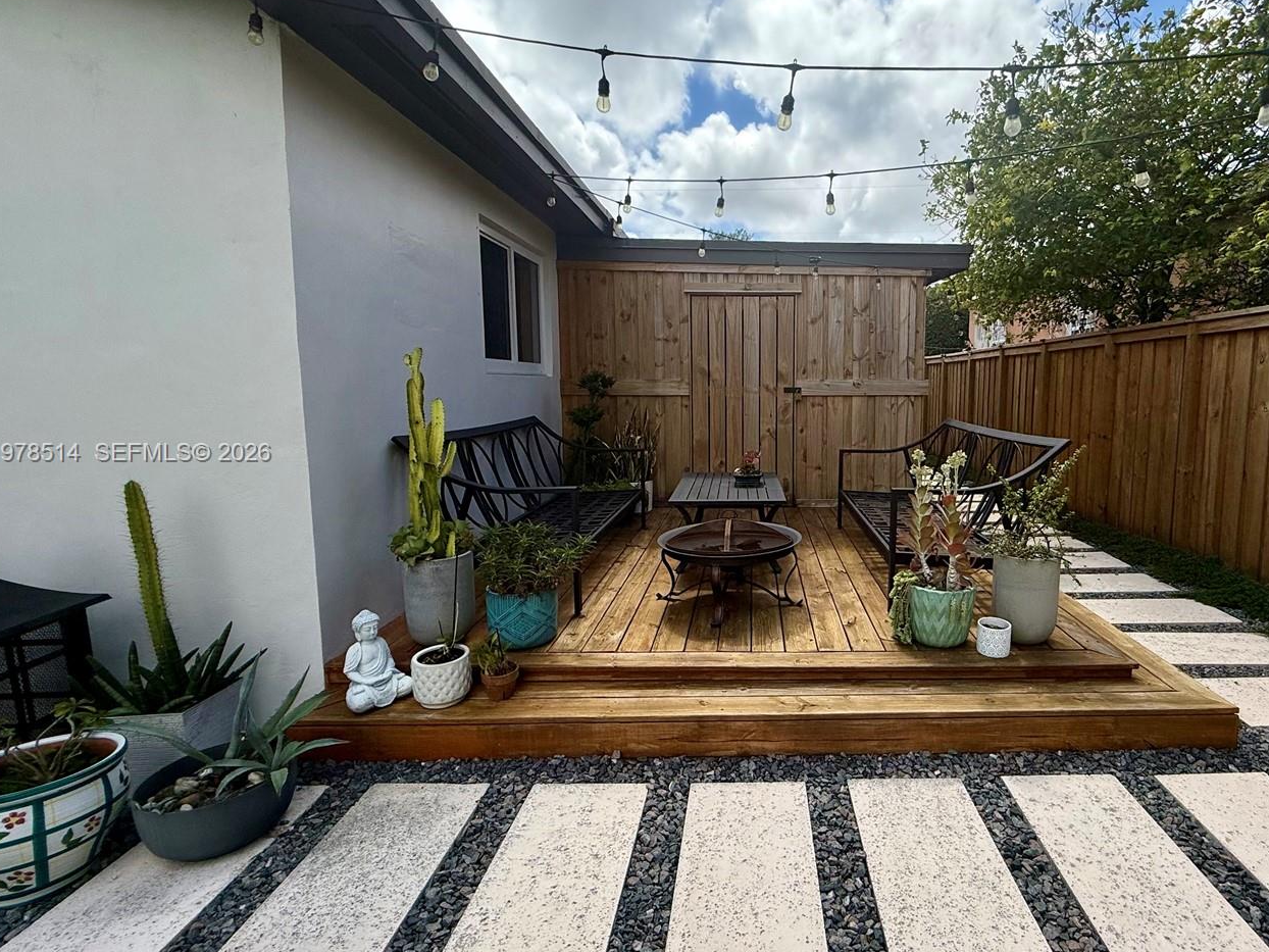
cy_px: 454
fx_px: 660
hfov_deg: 86.5
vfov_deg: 71.6
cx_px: 769
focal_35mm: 18
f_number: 2.2
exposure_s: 1/5155
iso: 50
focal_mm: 2.22
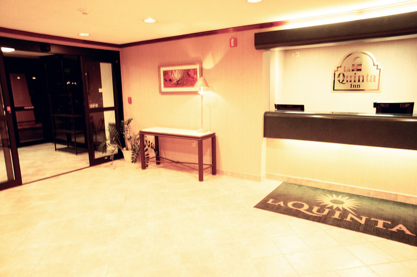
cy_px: 138
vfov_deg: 53.1
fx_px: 278
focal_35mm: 24
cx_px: 208
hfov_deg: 73.8
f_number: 7.1
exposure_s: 1/3
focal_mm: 16
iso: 400
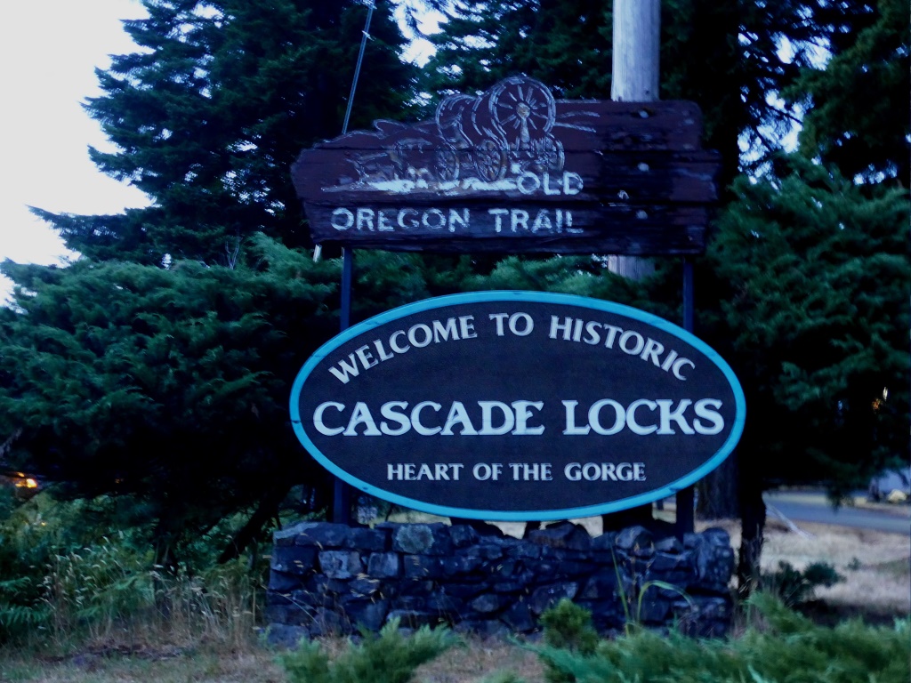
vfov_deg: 28.0
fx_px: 1369
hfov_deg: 36.8
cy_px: 342
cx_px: 456
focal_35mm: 52
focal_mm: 10.7
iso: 640
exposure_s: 1/8
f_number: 3.3
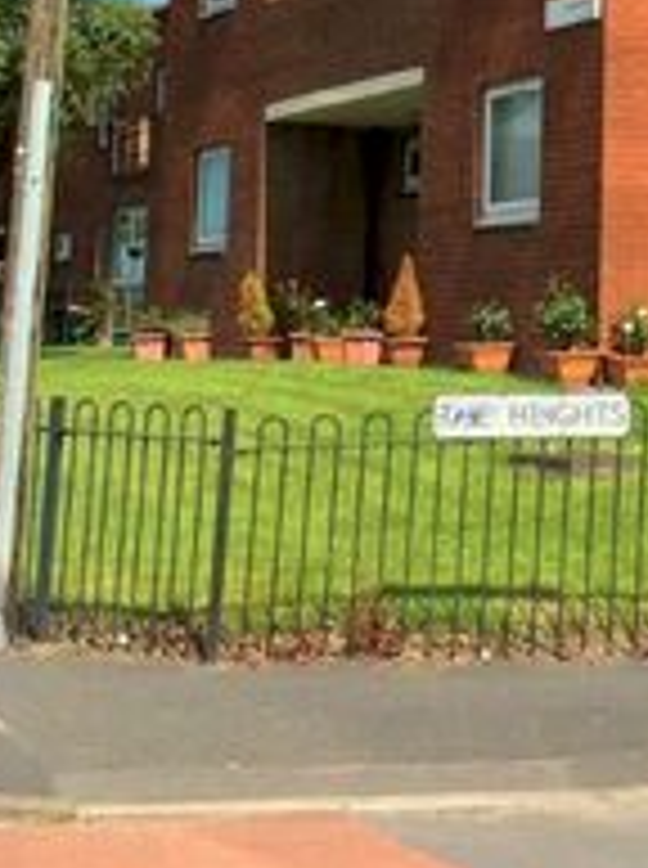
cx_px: 634
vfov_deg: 22.0
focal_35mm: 87
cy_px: 83
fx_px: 2179
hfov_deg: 16.6
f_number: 2.4
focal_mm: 3.3
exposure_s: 1/1059
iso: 32
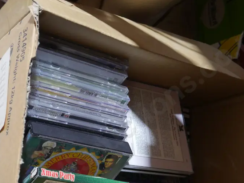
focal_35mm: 58
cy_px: 139
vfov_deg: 24.9
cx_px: 115
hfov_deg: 33.2
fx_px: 409
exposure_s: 1/60
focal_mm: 19
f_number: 4.1
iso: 1250
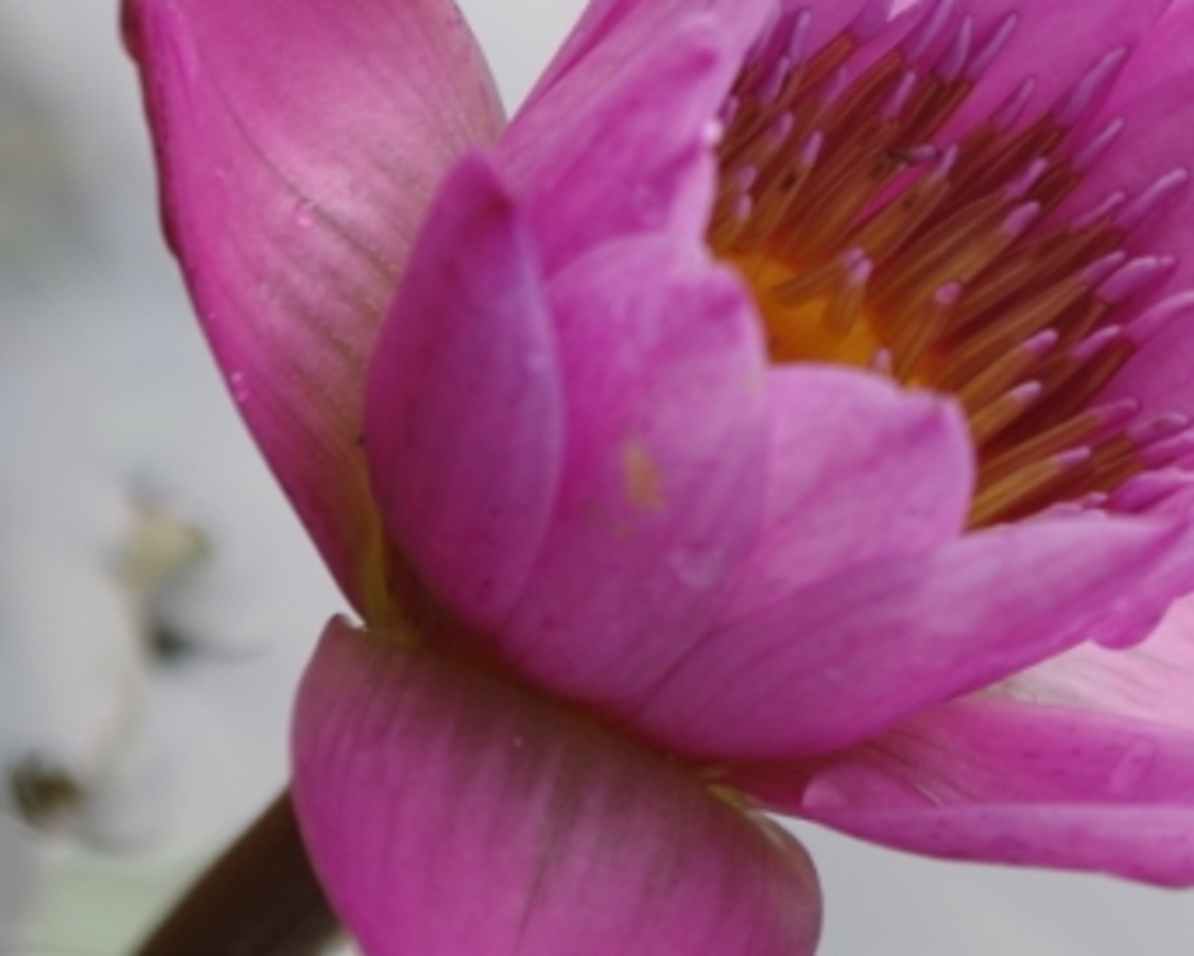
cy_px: 150
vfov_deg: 6.7
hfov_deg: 8.3
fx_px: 8132
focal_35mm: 230
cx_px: 1571
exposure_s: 1/60
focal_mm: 55
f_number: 7.1
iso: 100
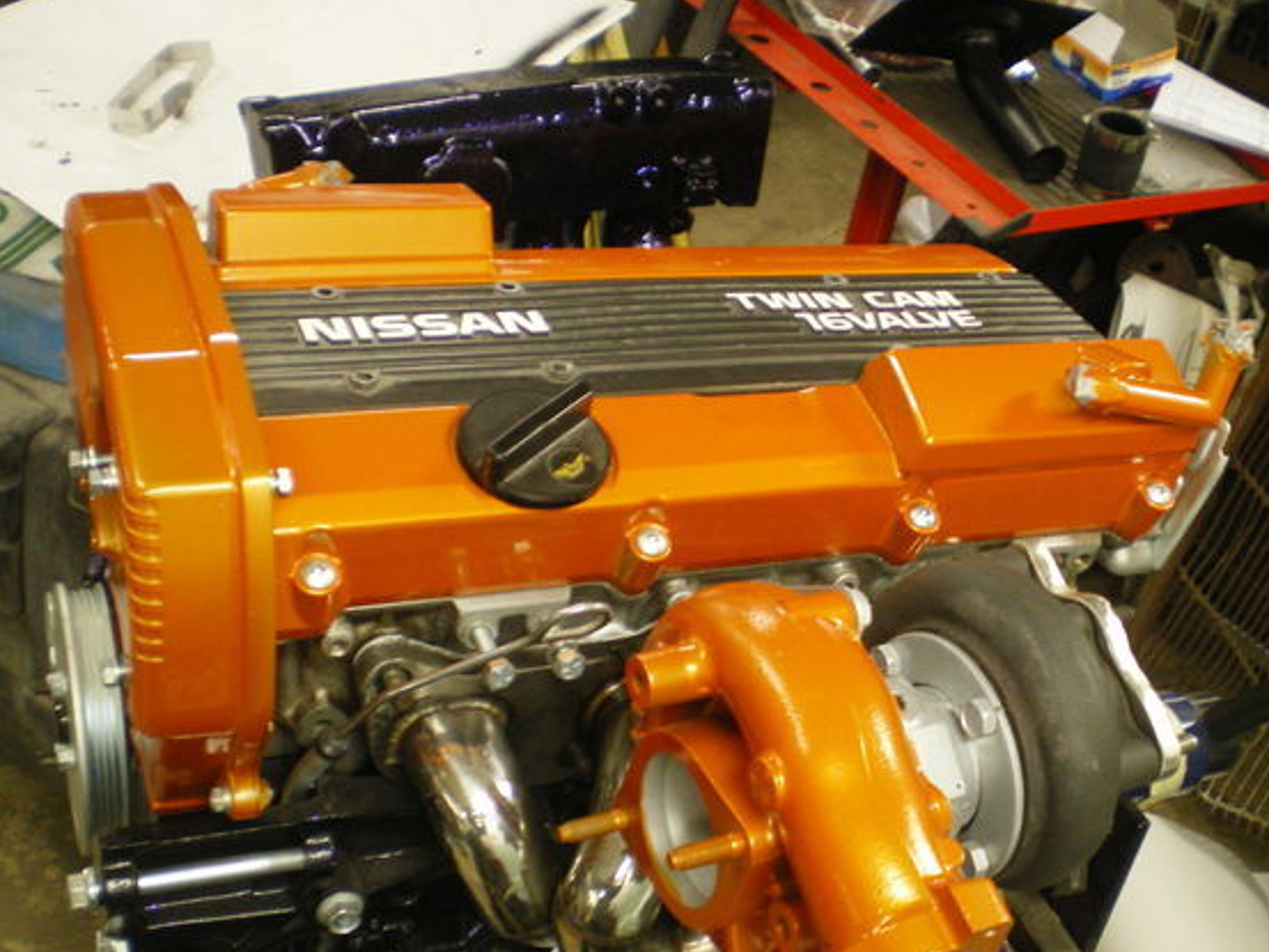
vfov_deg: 32.9
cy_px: 500
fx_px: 1613
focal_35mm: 44
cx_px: 732
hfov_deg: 42.8
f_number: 3.1
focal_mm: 6.3
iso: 250
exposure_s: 1/30
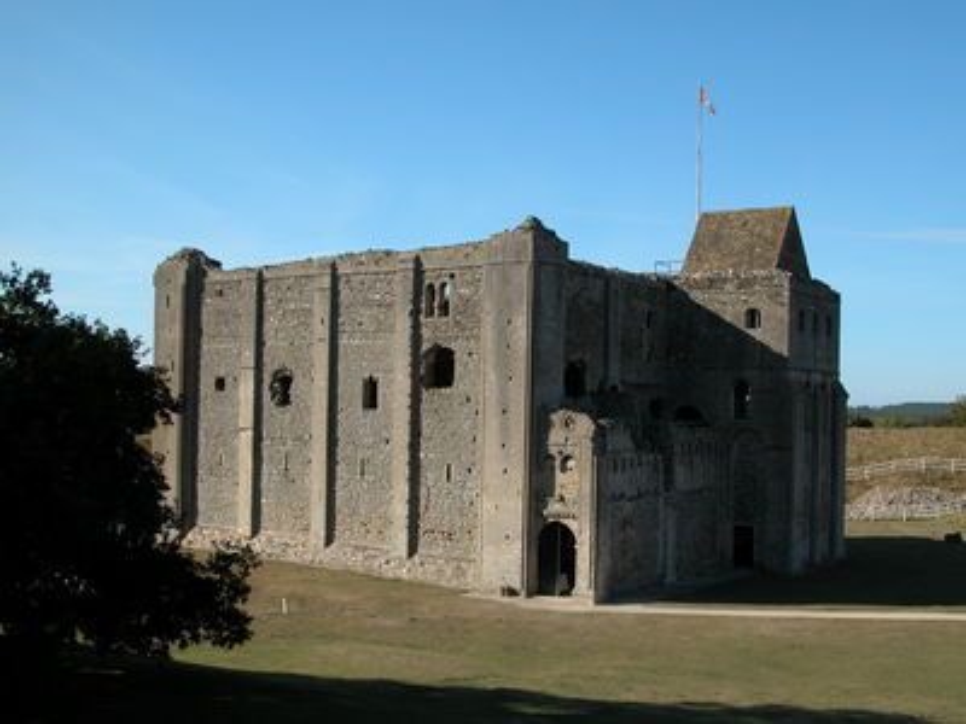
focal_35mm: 42
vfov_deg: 34.3
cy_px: 362
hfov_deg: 44.8
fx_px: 1172
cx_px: 483
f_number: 6.5
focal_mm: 10.7
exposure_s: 1/312
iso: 100
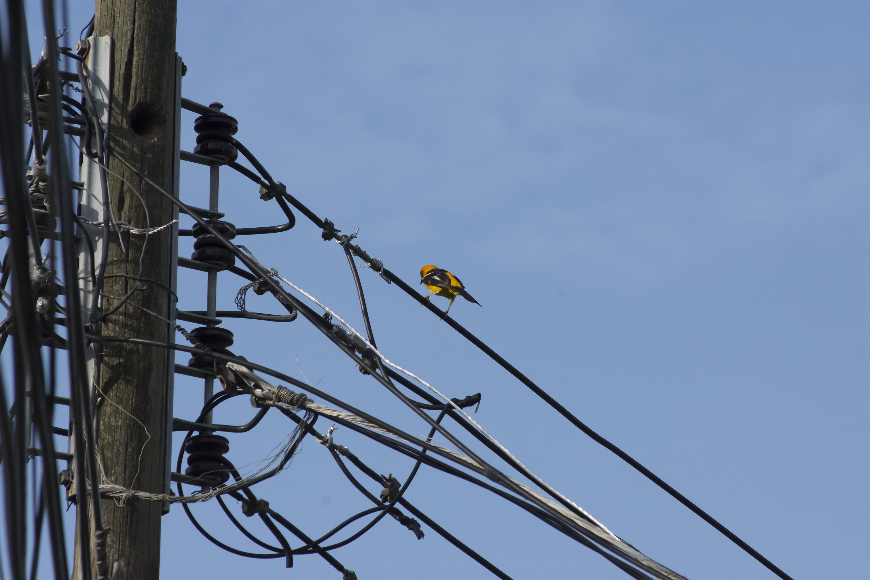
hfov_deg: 6.5
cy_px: 290
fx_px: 7612
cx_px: 435
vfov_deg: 4.4
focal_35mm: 315
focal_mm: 210
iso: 640
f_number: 11
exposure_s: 1/1250
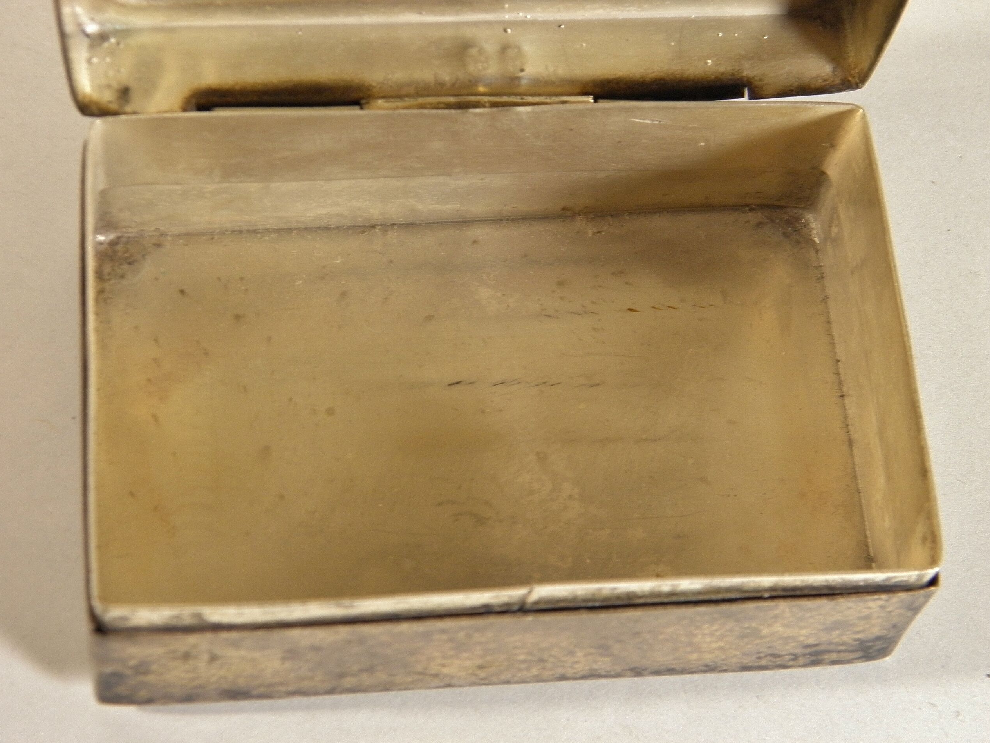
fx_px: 2317
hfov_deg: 24.1
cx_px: 500
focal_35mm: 81
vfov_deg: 18.2
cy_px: 376
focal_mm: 14.3
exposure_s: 1/15
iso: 200
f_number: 4.4
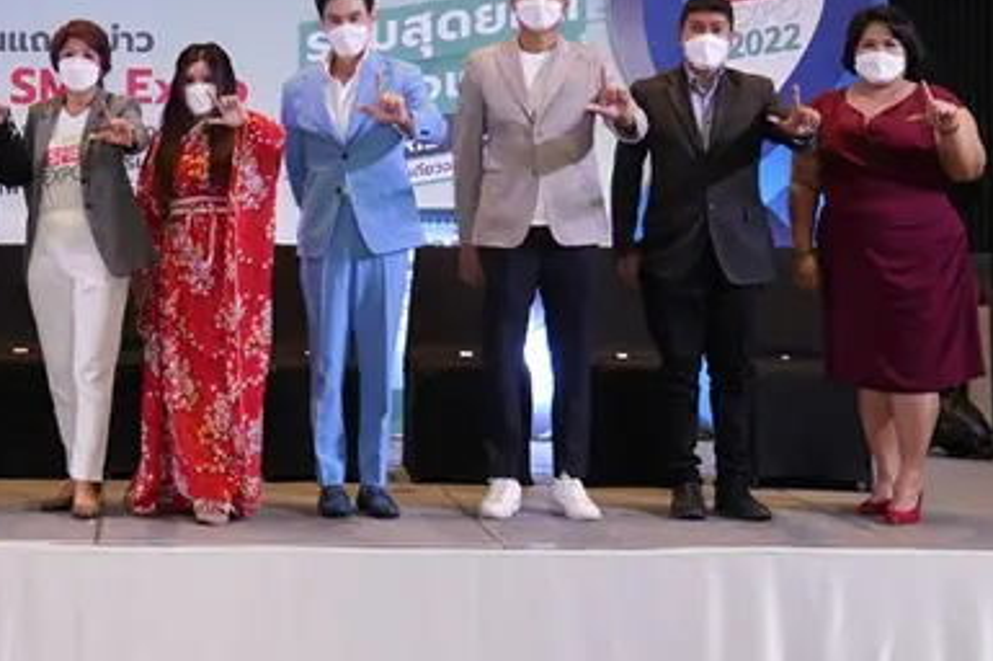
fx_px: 2012
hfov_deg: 26.9
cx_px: 126
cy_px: 114
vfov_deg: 18.4
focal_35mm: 73
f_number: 4
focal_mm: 36
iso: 800
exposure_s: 1/100
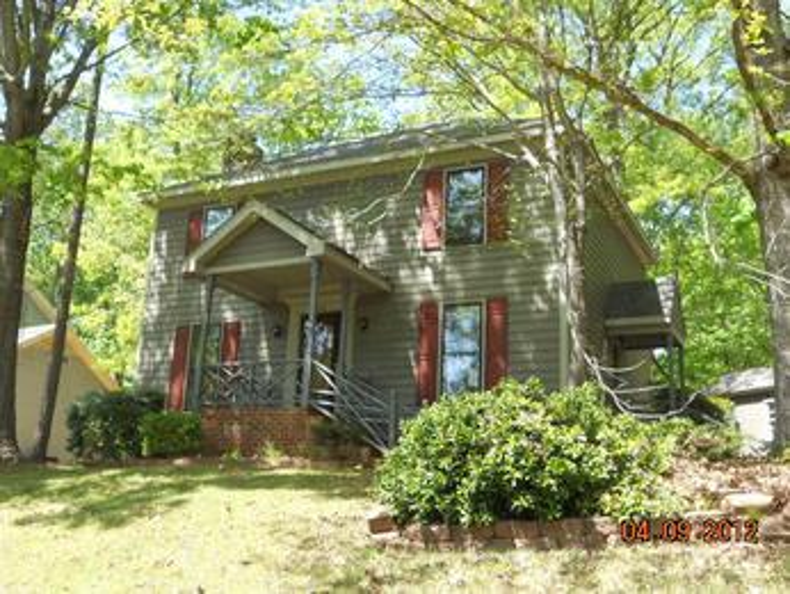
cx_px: 395
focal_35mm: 38
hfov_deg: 48.9
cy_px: 297
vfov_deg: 37.8
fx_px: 868
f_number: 3.9
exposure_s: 1/125
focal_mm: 6.9
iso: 80
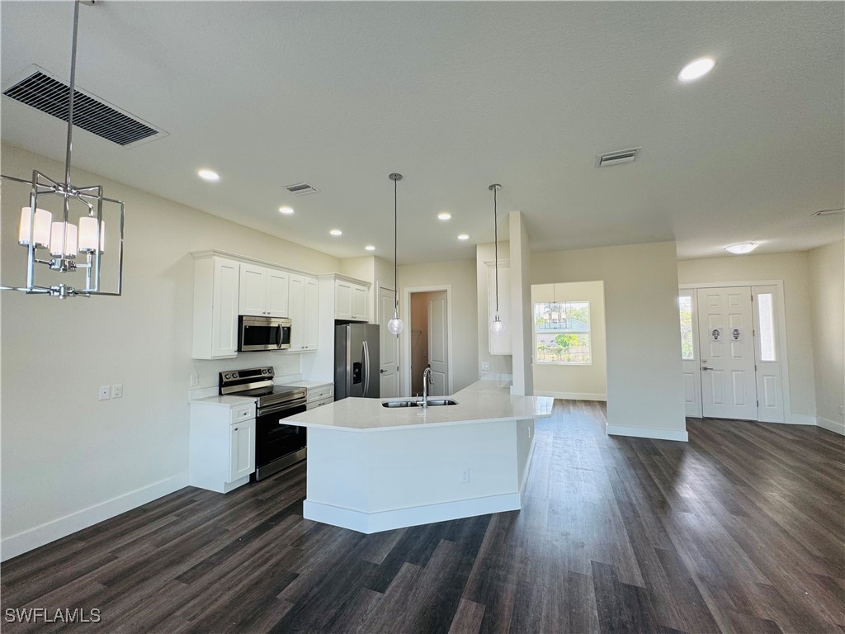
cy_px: 317
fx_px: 342
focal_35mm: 14
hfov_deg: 102.1
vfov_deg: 85.7
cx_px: 422
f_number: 2.2
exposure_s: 1/120
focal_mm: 2.22
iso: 64
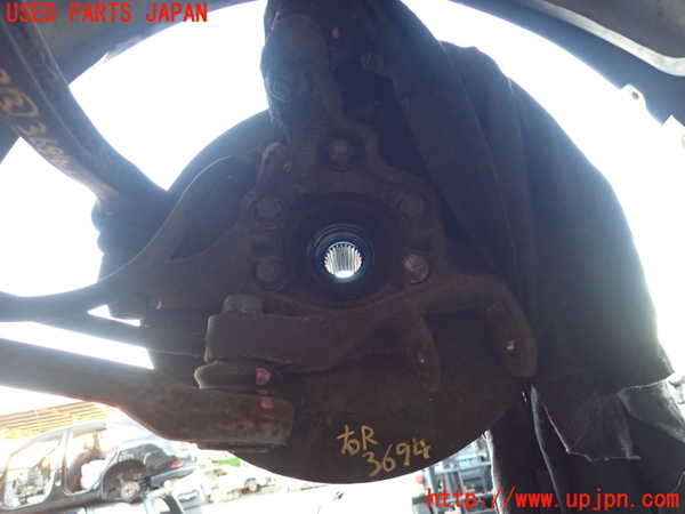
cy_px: 257
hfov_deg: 69.4
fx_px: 495
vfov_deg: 54.9
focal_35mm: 25
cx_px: 342
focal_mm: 4.5
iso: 320
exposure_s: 1/30
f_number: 2
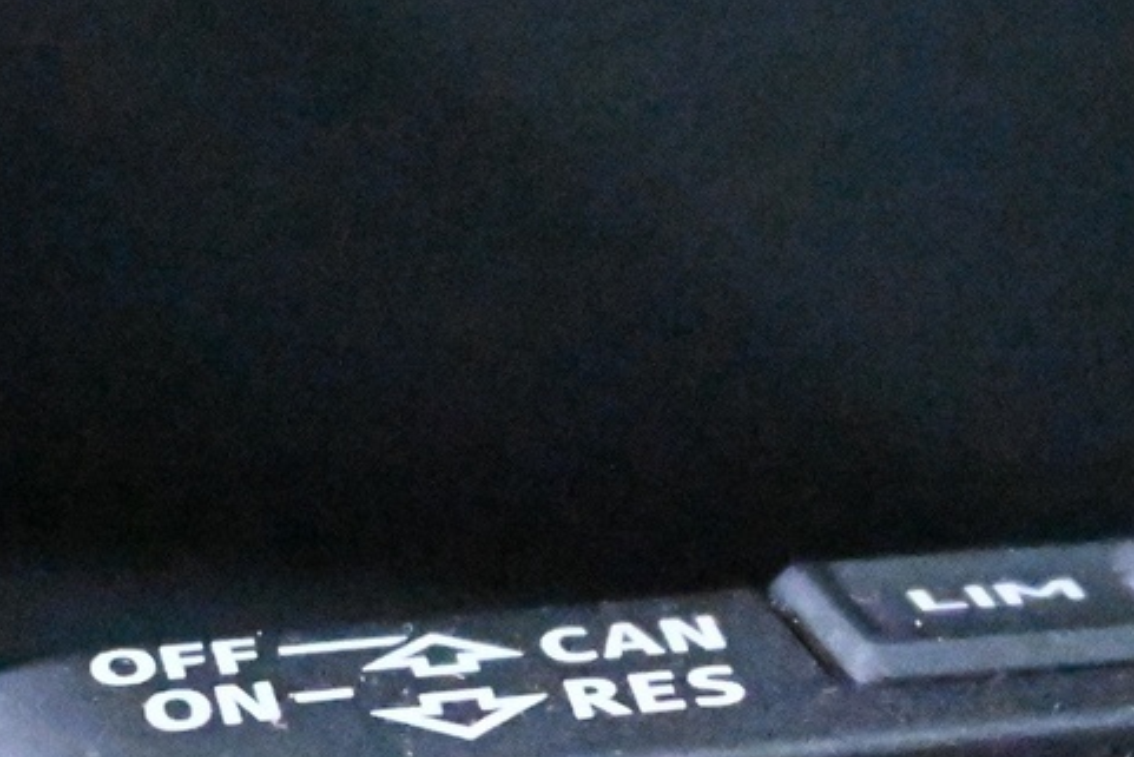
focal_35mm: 202
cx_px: 1054
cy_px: 1066
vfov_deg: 6.7
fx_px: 6365
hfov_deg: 10.1
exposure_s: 1/60
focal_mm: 40
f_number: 5.6
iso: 51200
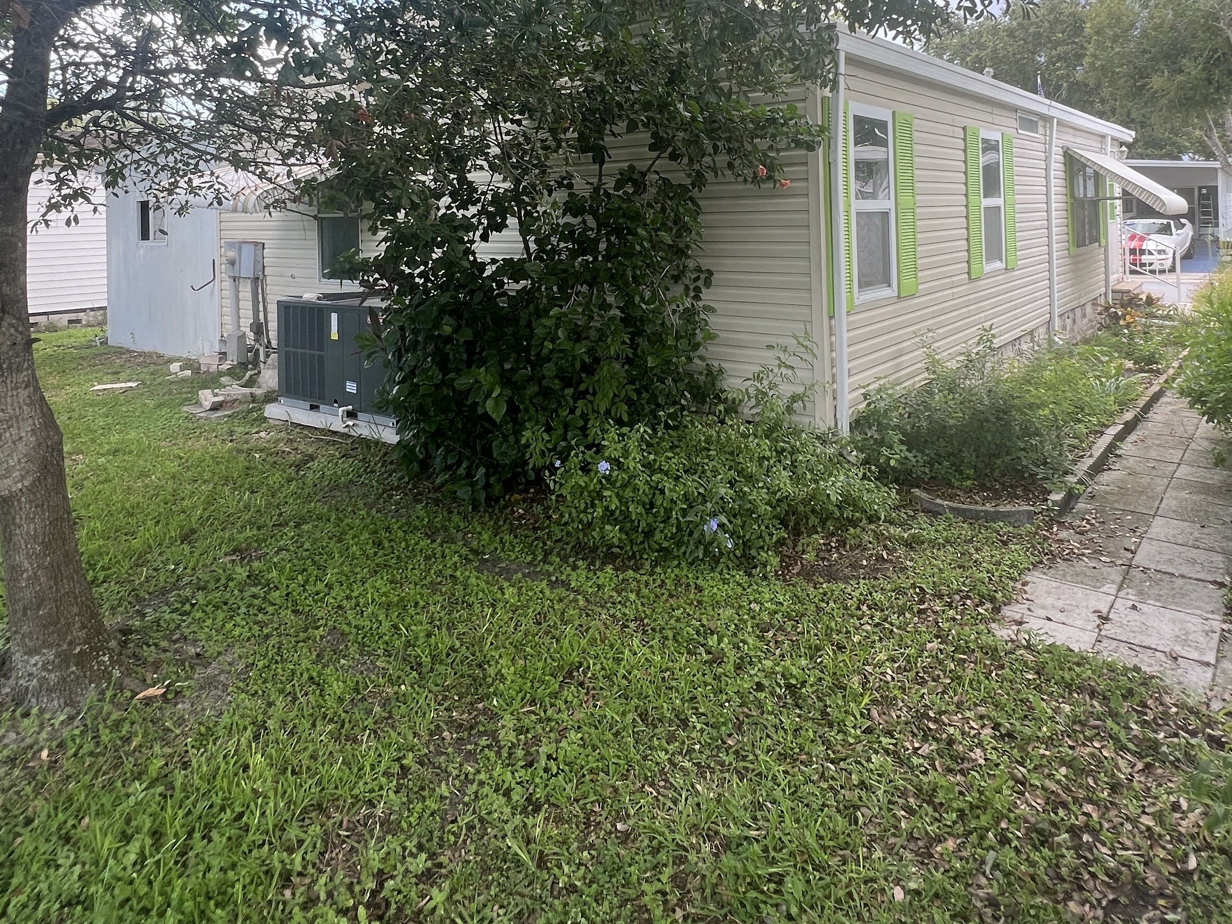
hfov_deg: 76.2
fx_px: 783
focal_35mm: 22
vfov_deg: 57.4
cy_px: 211
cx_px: 680
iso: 32
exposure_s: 1/167
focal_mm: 1.57
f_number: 1.8
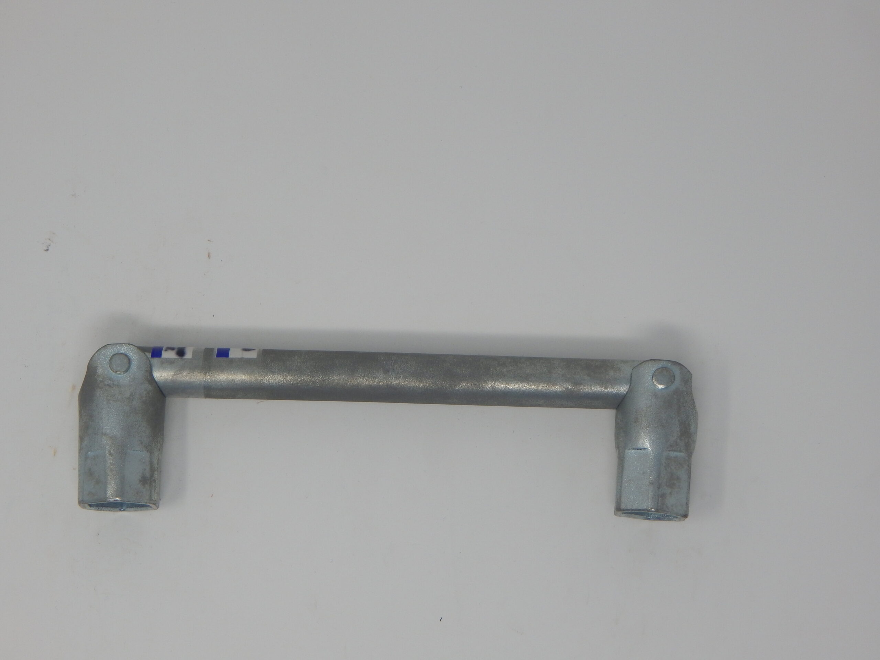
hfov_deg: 31.7
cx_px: 440
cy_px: 330
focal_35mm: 61
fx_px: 1551
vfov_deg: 24.0
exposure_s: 1/125
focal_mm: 10.9
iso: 125
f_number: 4
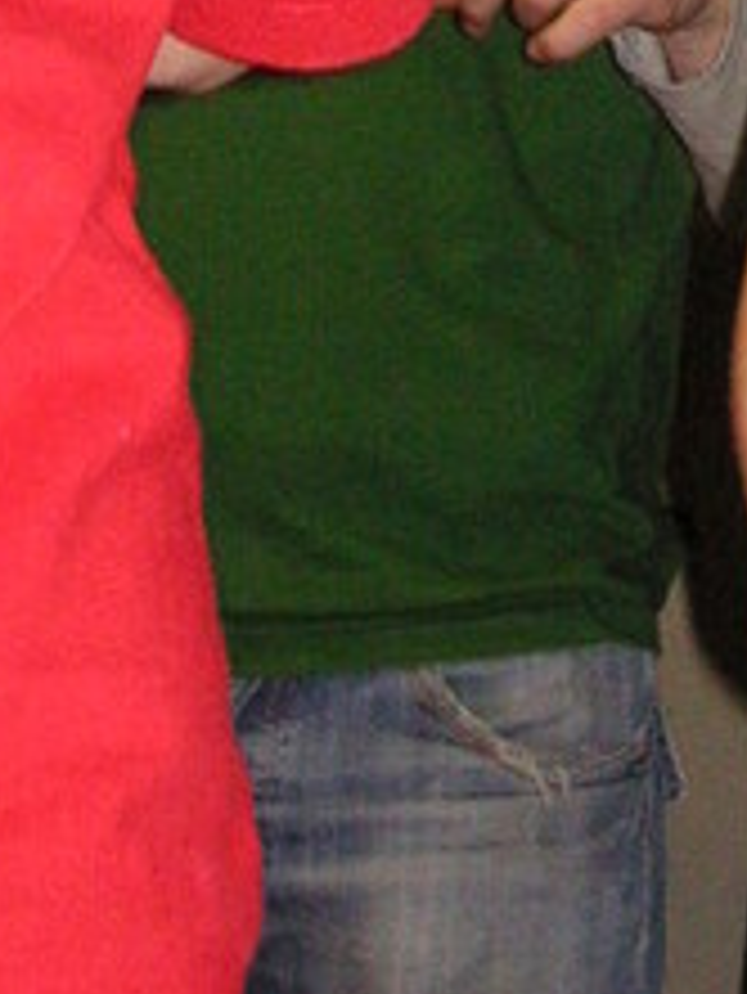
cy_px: -517
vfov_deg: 13.8
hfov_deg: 10.8
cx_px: 1035
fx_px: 3852
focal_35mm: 134
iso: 160
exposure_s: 1/45
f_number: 2.8
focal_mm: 6.1
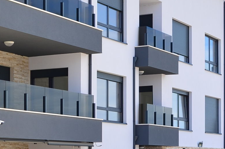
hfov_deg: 17.2
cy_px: 152
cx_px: 35
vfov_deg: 11.4
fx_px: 736
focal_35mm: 118
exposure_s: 1/200
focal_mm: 22
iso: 100
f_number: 7.1
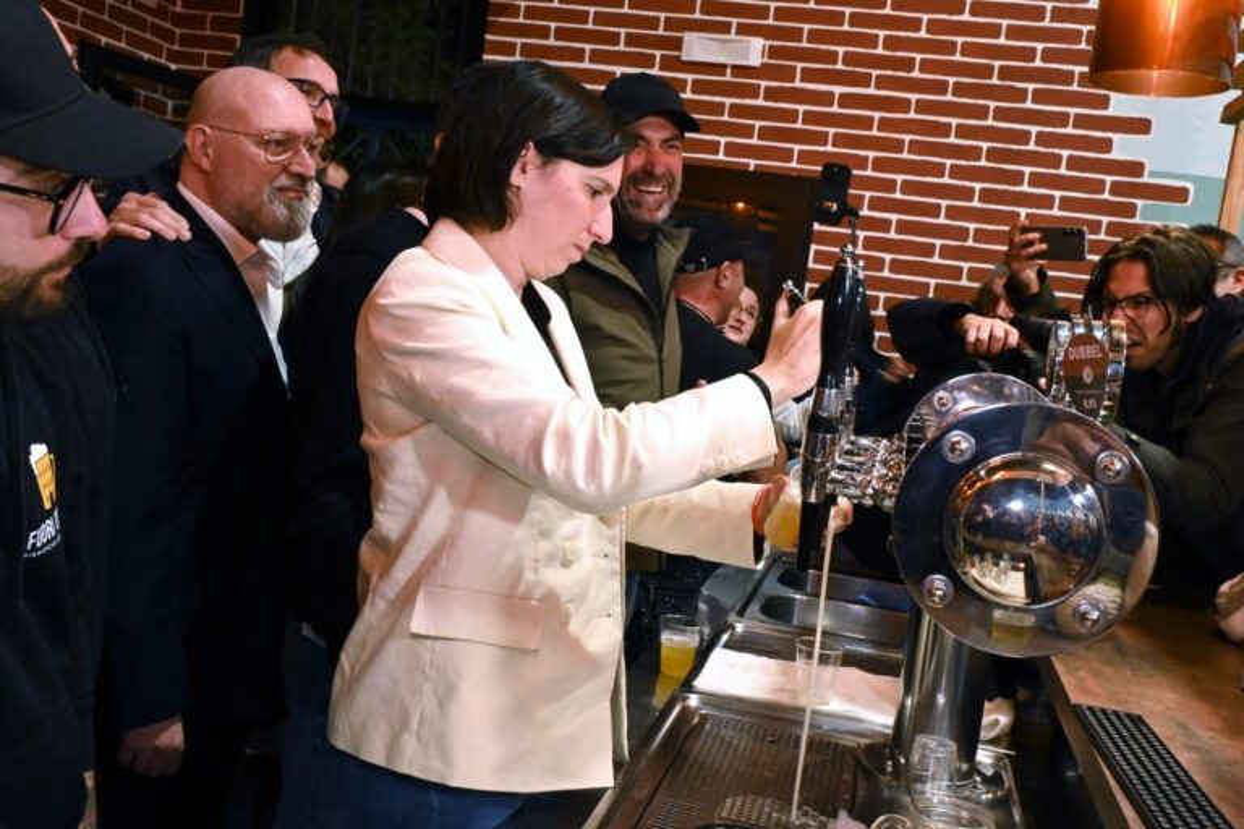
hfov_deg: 54.4
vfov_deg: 37.9
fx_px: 1209
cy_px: 414
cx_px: 622
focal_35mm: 35
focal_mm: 35
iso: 6400
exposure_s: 1/20
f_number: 16
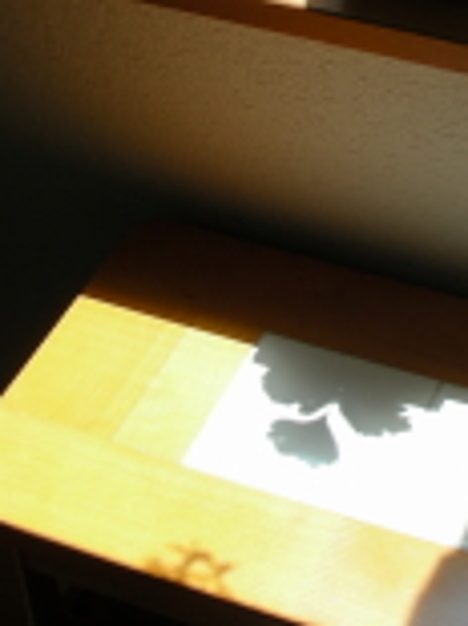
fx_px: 1552
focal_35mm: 86
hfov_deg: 16.7
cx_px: 496
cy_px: 93
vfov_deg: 22.4
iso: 50
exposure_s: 1/128
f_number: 3.5
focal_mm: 6.3
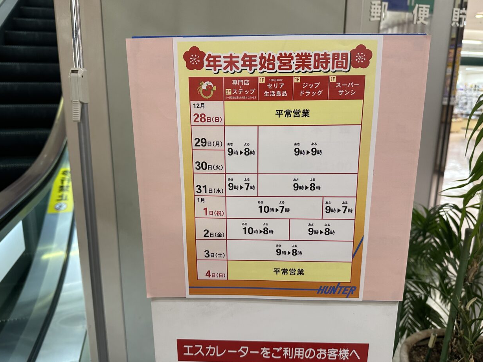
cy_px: 176
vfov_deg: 54.9
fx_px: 349
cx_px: 244
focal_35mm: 25
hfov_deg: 69.4
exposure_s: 1/120
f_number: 1.78
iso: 200
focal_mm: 6.86
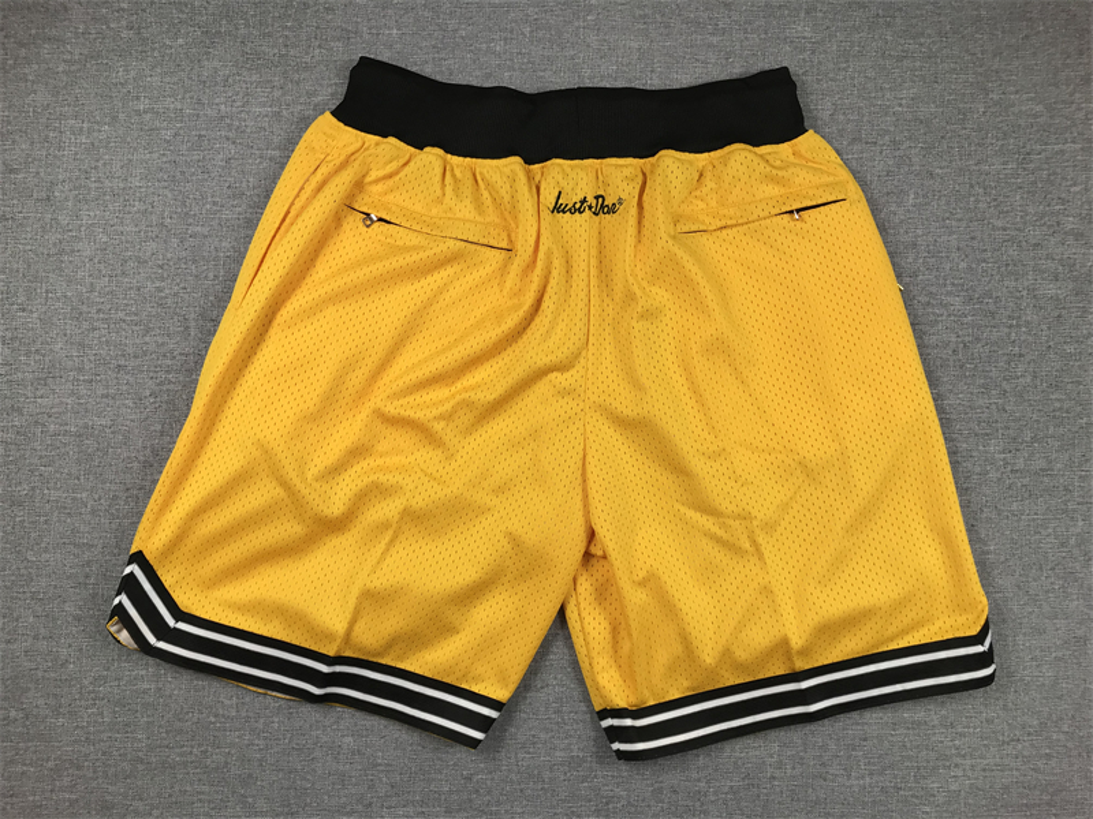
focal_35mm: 28
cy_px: 410
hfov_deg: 63.4
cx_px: 546
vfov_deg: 49.7
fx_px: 884
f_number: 1.8
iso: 32
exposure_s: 1/100
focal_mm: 3.99
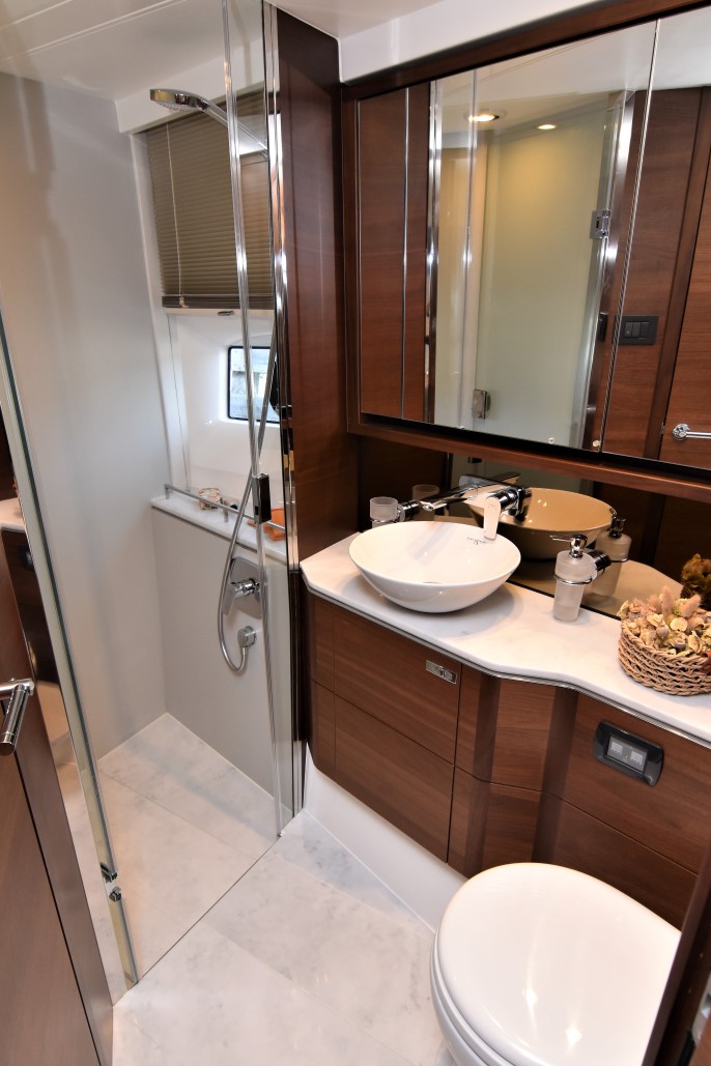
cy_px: 565
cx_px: 348
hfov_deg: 59.5
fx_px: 622
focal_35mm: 21
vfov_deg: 81.1
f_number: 4.5
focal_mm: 12
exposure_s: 1/80
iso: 800
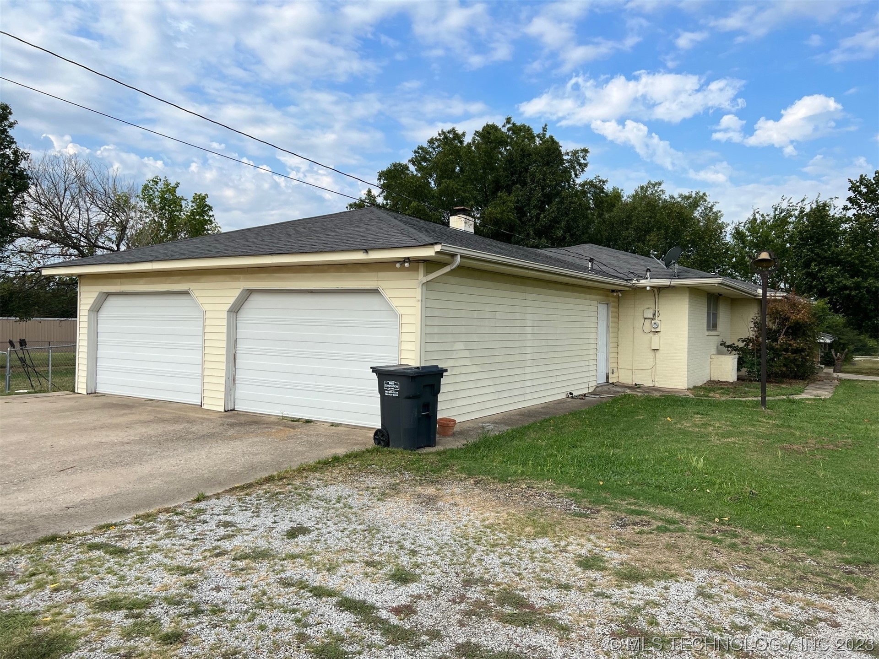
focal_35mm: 26
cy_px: 330
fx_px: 660
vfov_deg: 53.1
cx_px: 440
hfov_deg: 67.3
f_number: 1.5
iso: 50
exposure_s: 1/3356
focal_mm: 5.7
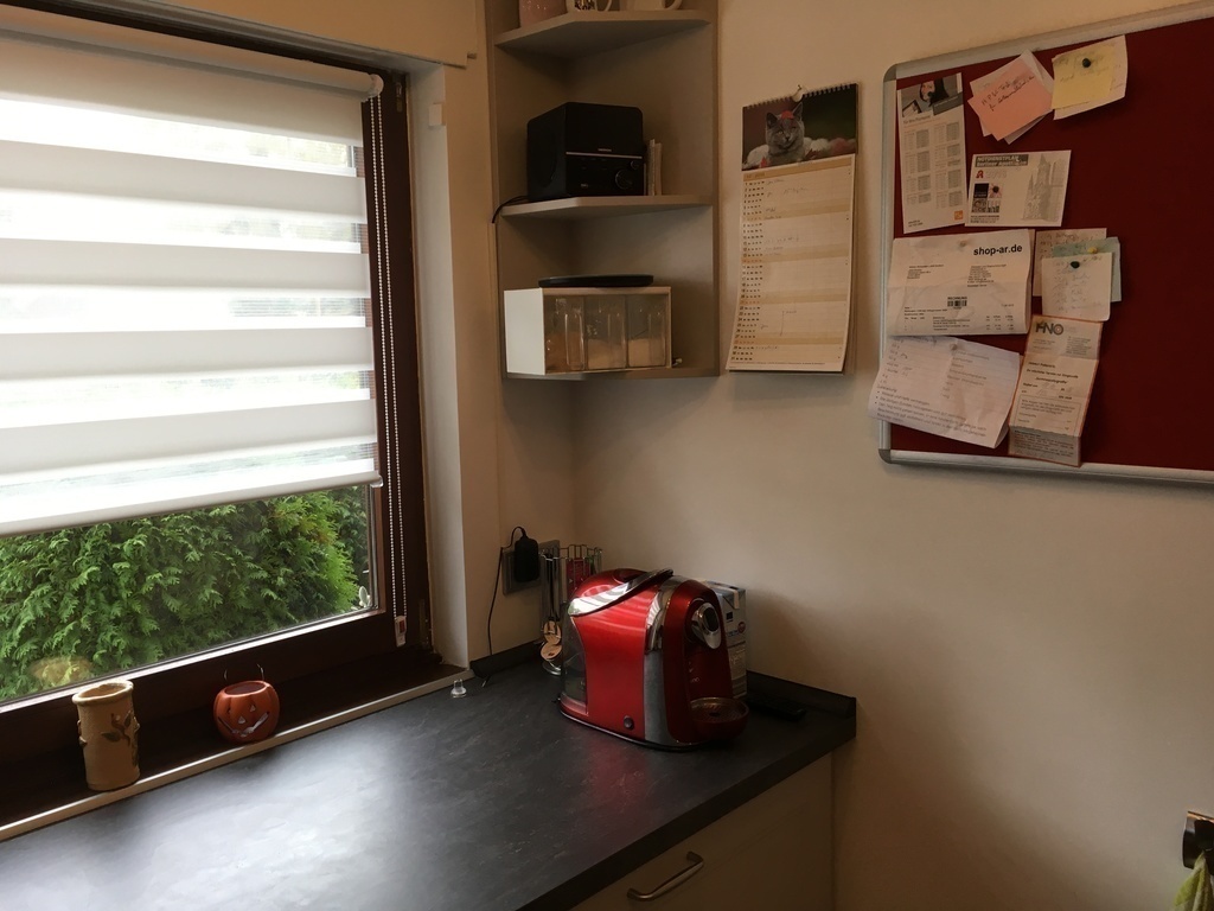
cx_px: 607
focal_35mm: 29
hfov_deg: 61.7
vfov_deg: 48.2
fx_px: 1017
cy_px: 456
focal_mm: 4.15
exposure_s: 1/33
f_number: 2.2
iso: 25
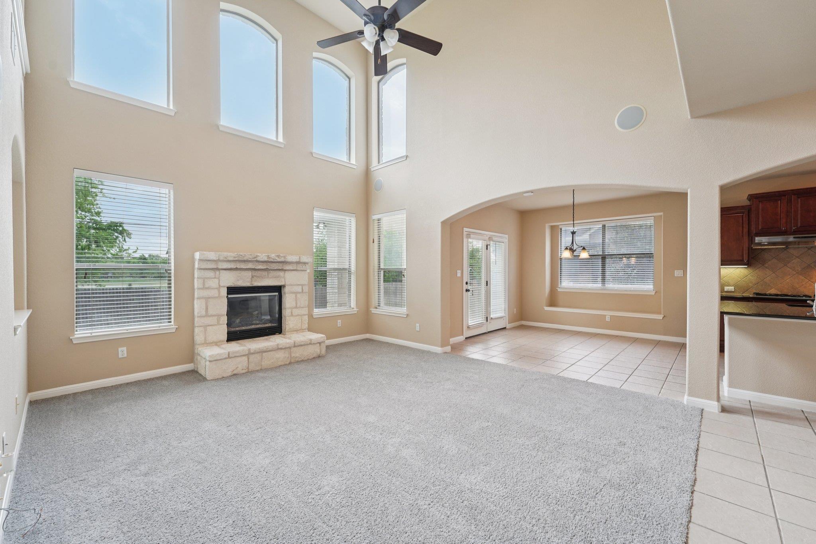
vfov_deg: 81.2
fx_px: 317
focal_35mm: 14
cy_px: 272
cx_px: 408
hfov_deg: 104.3
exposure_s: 1/25
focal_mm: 14
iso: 400
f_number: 8
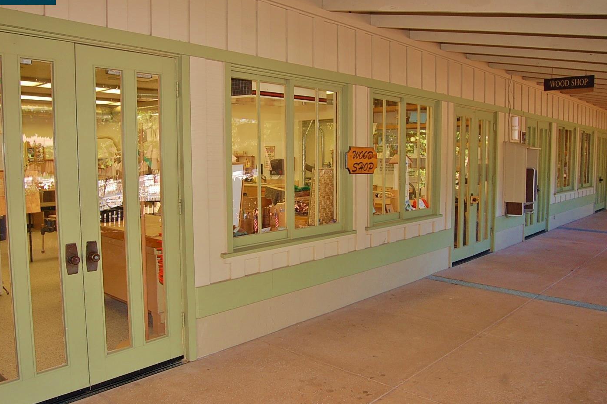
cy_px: 200
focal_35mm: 29
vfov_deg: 44.9
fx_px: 489
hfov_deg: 63.7
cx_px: 295
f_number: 5.6
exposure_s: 1/125
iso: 400
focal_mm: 18
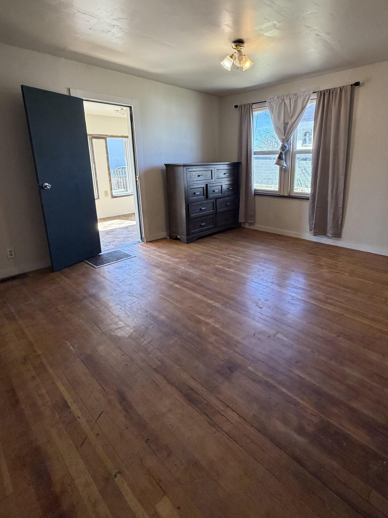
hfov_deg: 71.3
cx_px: 219
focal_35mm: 18
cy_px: 225
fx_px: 269
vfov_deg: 87.3
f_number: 2.2
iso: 250
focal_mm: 2.22
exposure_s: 1/120
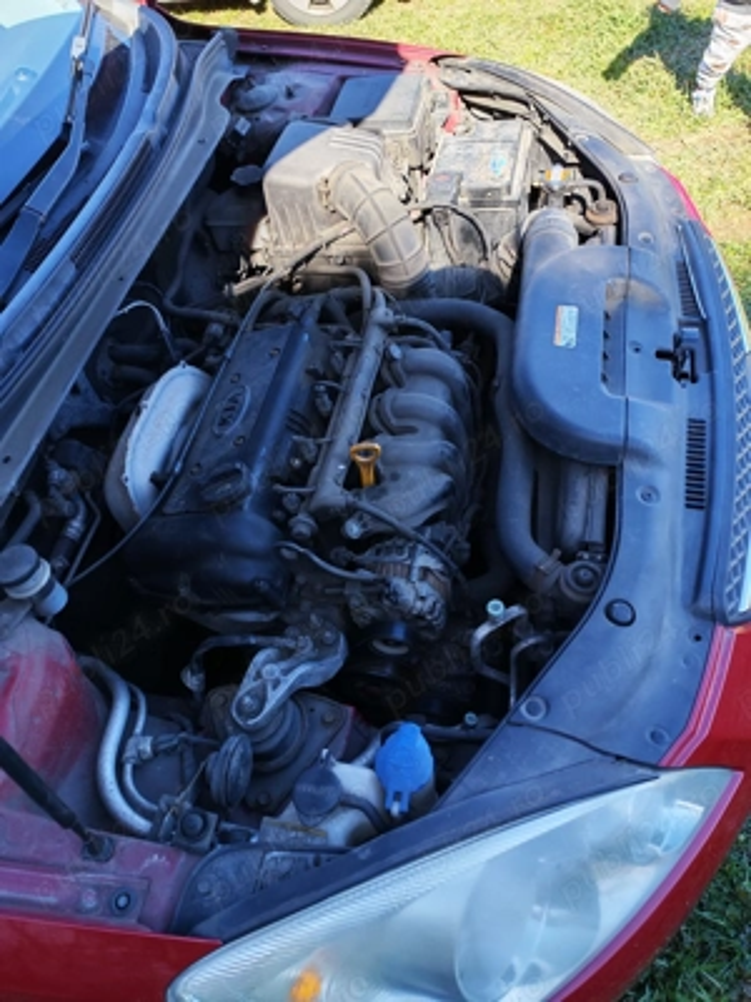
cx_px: 376
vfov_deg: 65.3
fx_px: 781
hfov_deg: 51.4
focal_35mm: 27
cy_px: 501
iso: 50
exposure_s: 1/190
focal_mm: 6.12
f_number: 1.9
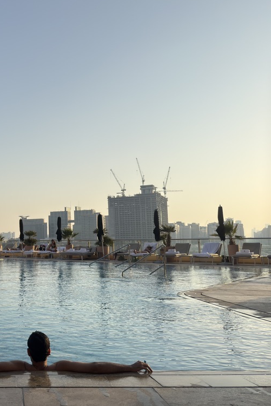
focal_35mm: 34
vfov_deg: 55.8
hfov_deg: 35.1
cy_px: 200
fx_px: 384
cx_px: -2
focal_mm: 6.76
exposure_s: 1/4098
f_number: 1.78
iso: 64
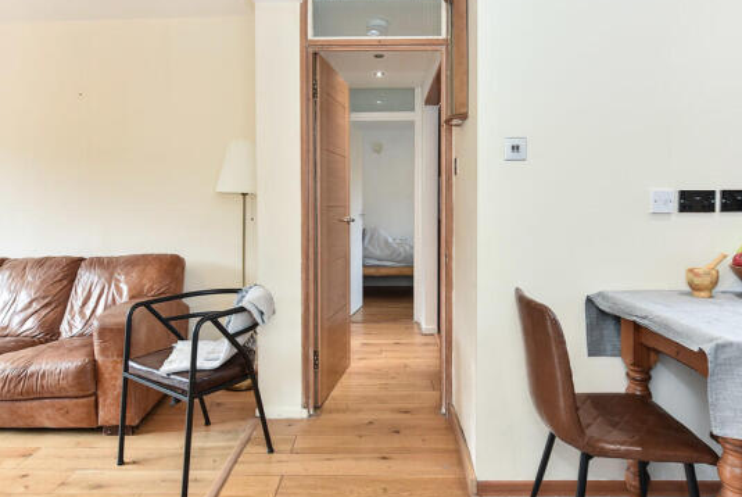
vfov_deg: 57.0
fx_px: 454
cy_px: 206
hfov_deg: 78.1
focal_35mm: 22
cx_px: 420
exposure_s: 1/15
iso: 400
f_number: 8
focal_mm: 18
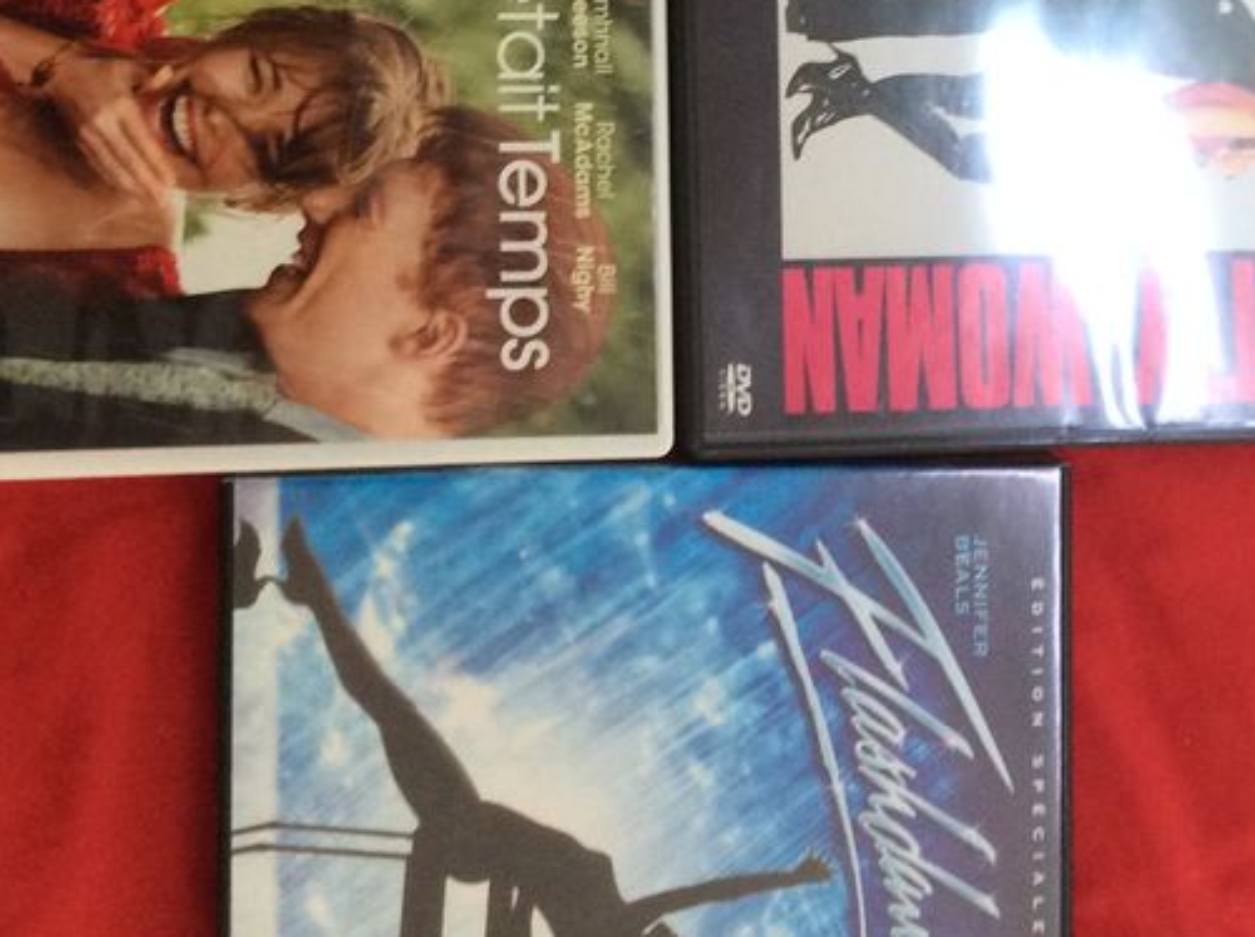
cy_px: 137
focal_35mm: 64
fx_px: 2316
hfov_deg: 30.3
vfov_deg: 22.4
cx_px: 688
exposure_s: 1/25
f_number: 2.4
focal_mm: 3.3
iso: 100
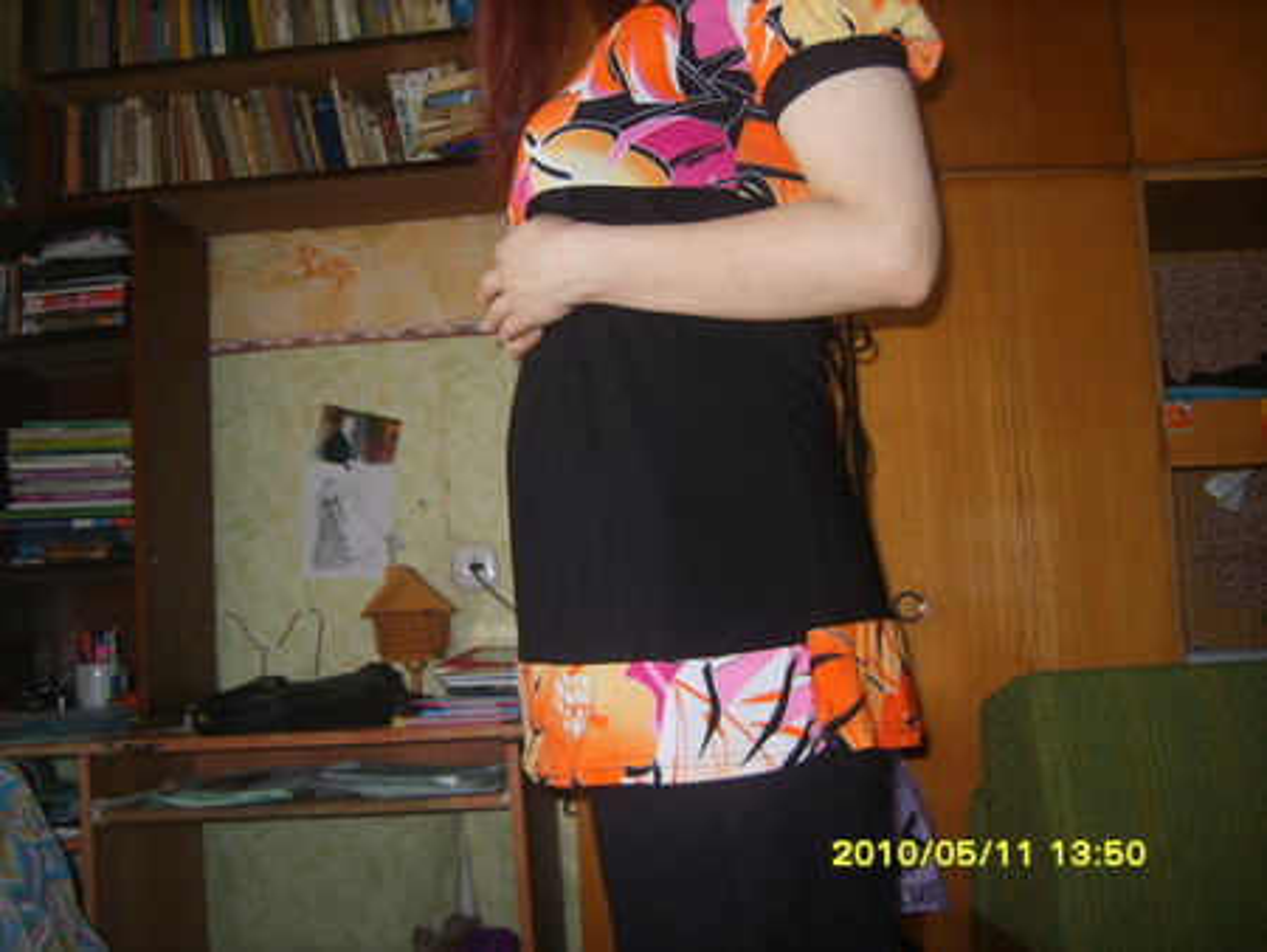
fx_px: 1282
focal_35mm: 35
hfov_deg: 52.6
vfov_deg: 40.7
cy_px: 476
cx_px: 634
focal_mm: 7.4
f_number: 2.8
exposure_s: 1/30
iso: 100
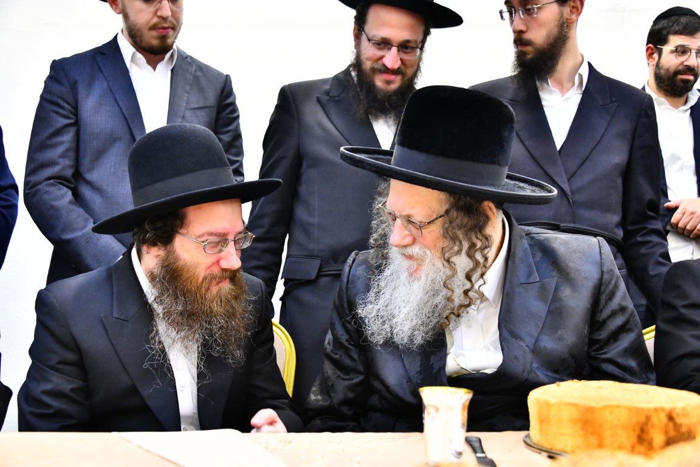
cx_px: 350
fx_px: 875
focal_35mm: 45
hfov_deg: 43.6
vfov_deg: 29.9
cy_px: 234
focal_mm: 45
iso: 4000
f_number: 5
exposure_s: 1/100
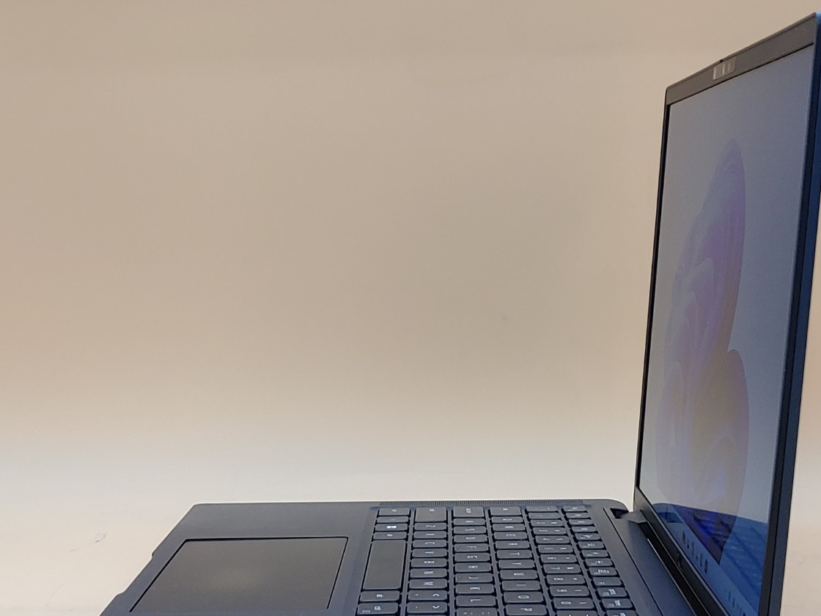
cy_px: 361
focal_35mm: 63
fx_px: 1494
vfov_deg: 23.3
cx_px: 447
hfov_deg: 30.7
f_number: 1.8
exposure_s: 1/77
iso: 50
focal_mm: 4.36
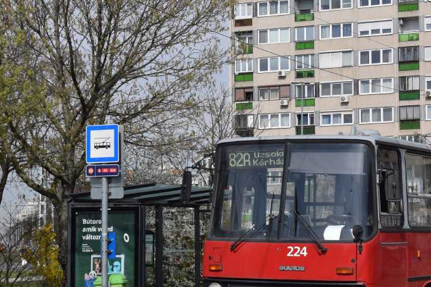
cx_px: 358
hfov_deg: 20.3
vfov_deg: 13.8
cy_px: 164
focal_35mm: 99
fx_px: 1184
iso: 200
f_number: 6.3
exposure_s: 1/800
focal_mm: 35
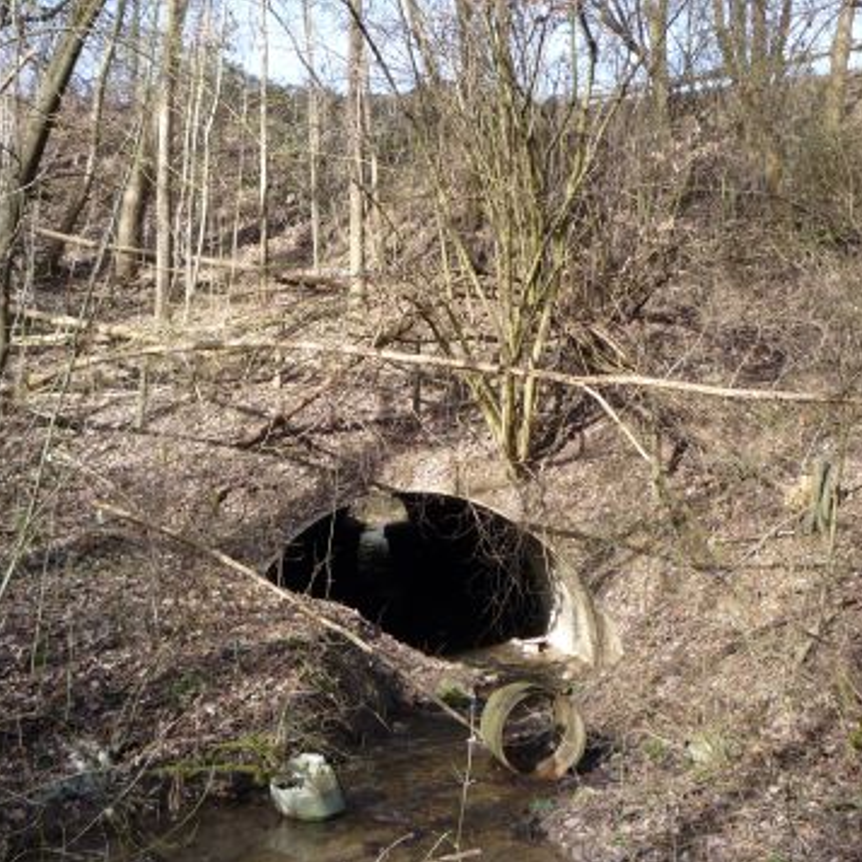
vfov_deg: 43.9
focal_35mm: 38
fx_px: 1071
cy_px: 432
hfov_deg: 43.8
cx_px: 413
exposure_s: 1/100
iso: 100
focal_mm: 5.2
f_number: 4
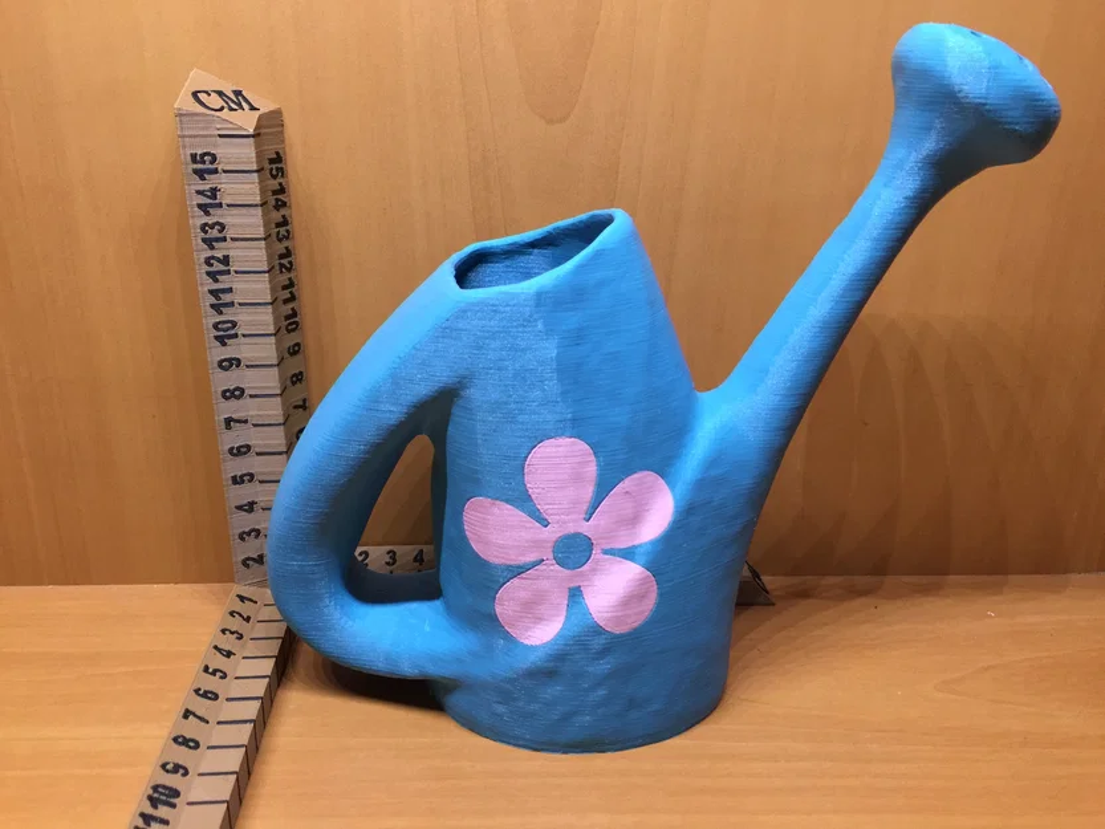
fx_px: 926
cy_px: 414
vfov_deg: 48.2
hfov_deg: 61.7
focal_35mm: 29
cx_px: 552
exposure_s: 1/15
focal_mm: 4.15
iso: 125
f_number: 2.2
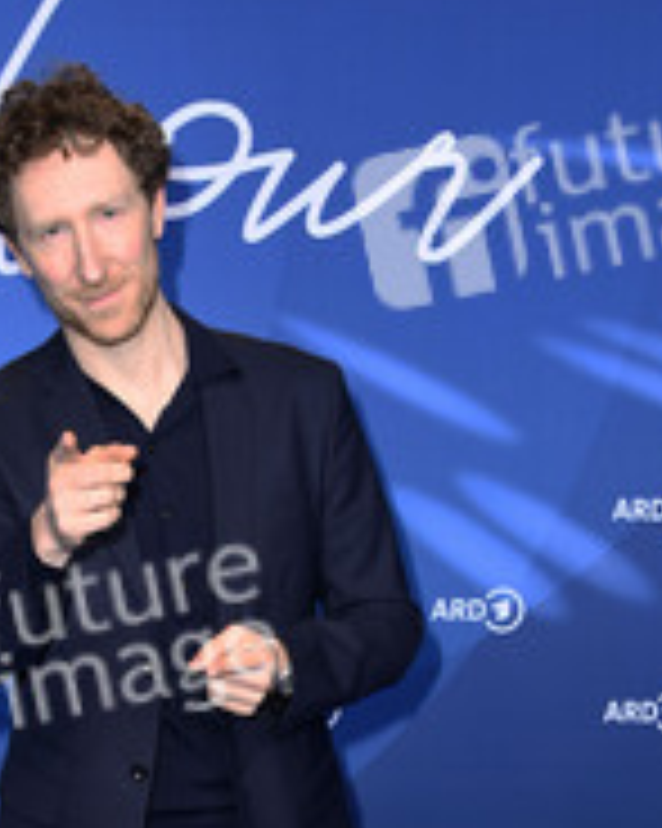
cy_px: 878
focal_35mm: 112
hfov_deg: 13.7
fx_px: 2745
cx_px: 176
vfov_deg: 16.7
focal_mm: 55
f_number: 5.6
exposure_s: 1/250
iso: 1000
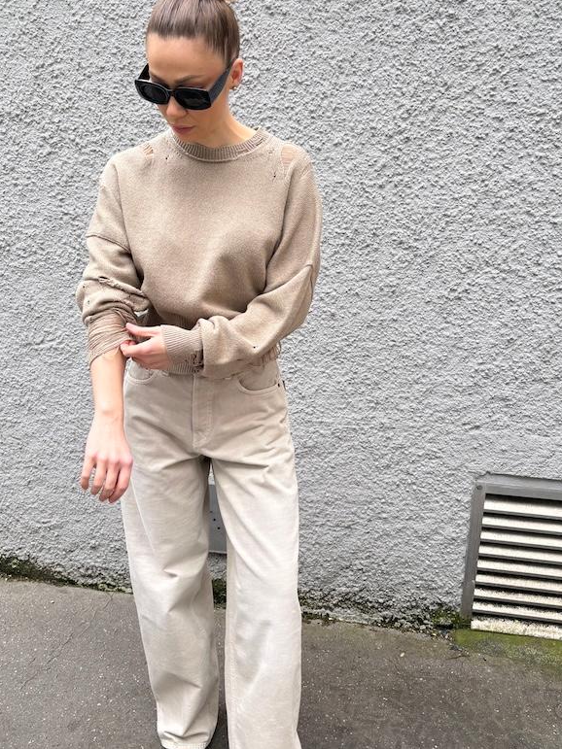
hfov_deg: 42.9
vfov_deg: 55.3
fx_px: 715
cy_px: 395
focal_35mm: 33
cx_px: 275
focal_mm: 5.96
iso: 32
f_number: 1.6
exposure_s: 1/124
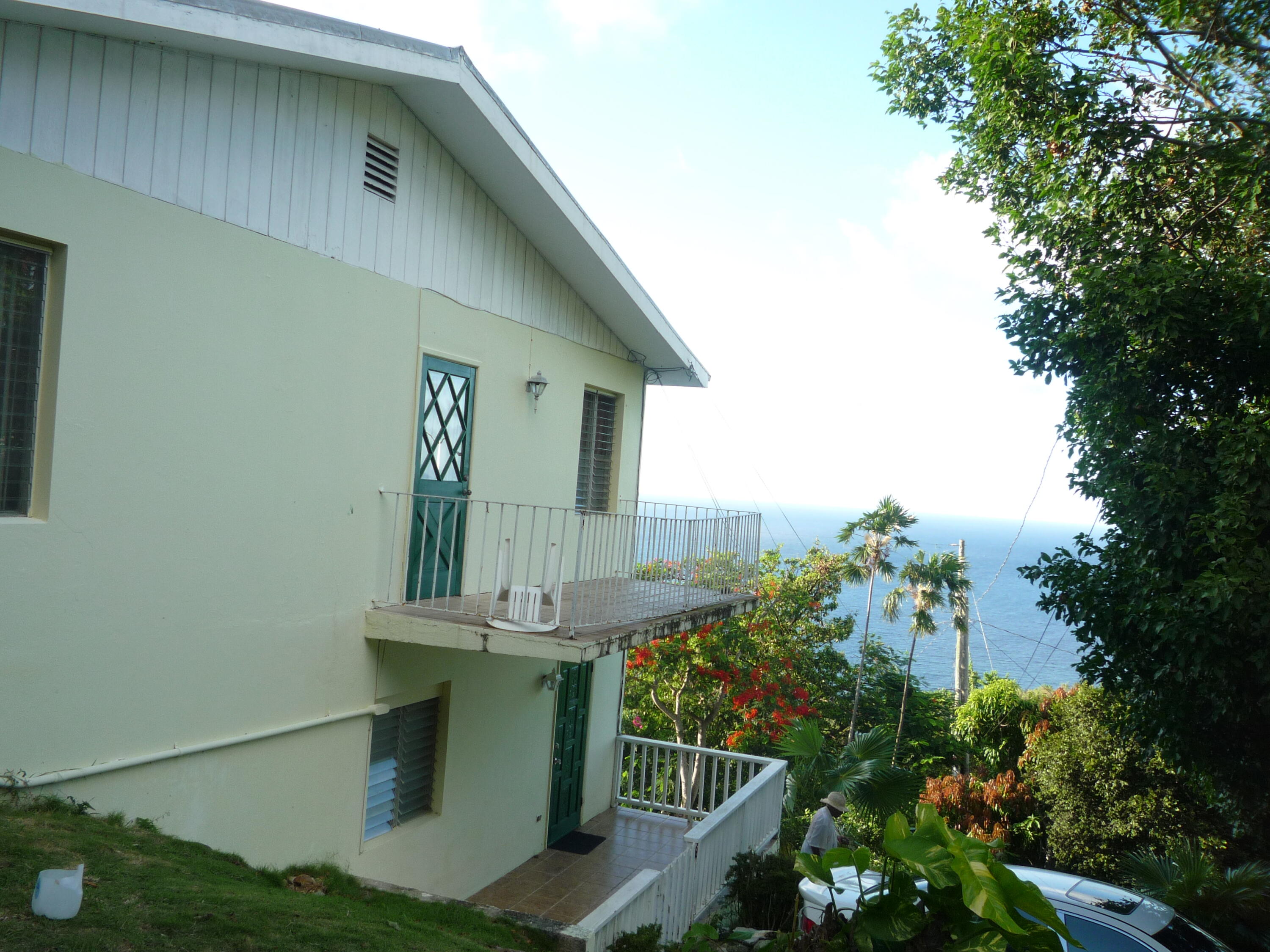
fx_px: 1101
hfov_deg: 60.0
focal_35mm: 30
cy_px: 476
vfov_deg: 46.8
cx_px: 635
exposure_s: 1/125
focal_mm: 5.2
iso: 100
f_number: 4
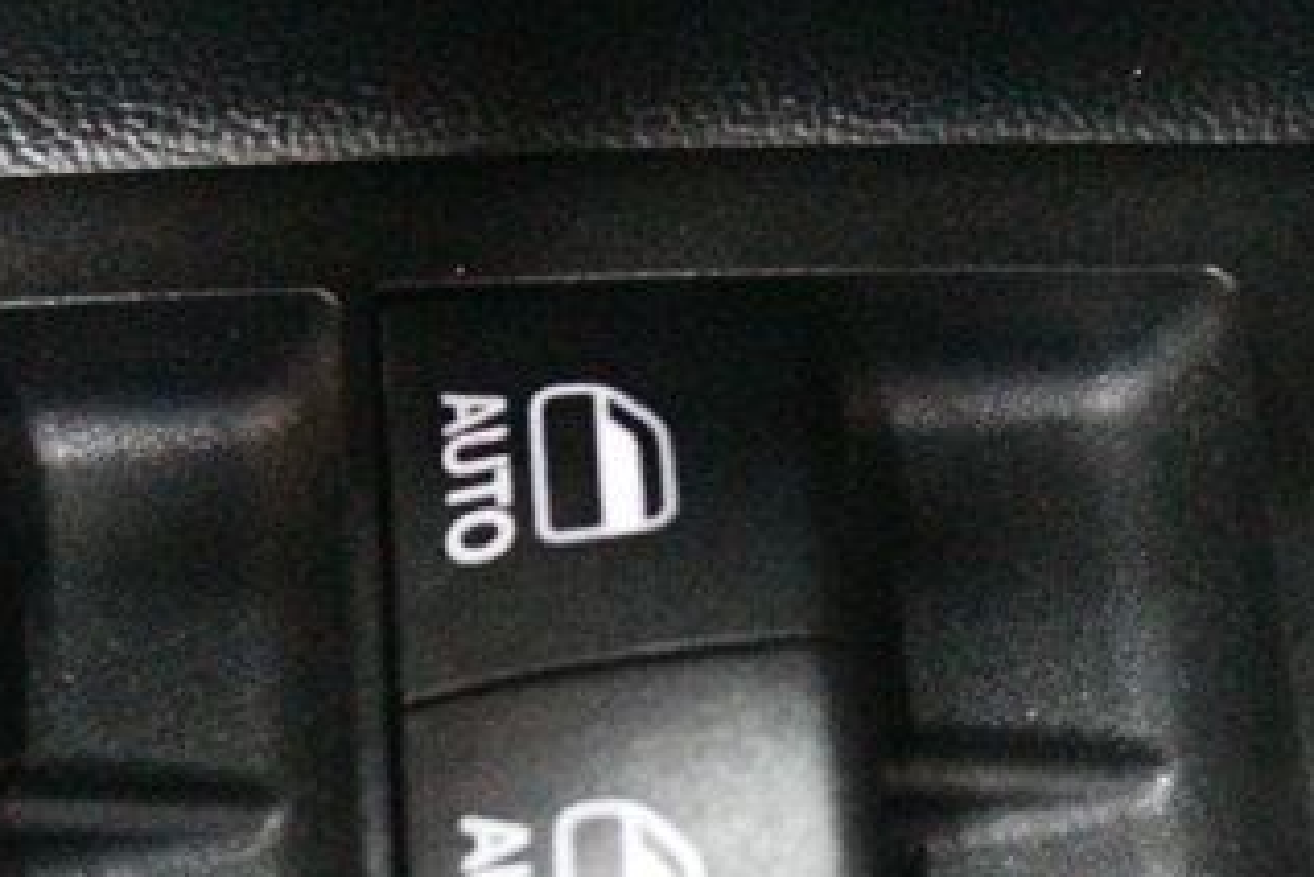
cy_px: 778
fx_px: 4564
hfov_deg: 16.4
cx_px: 680
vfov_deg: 10.9
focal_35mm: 125
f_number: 4.2
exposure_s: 1/40
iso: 12800
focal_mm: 26
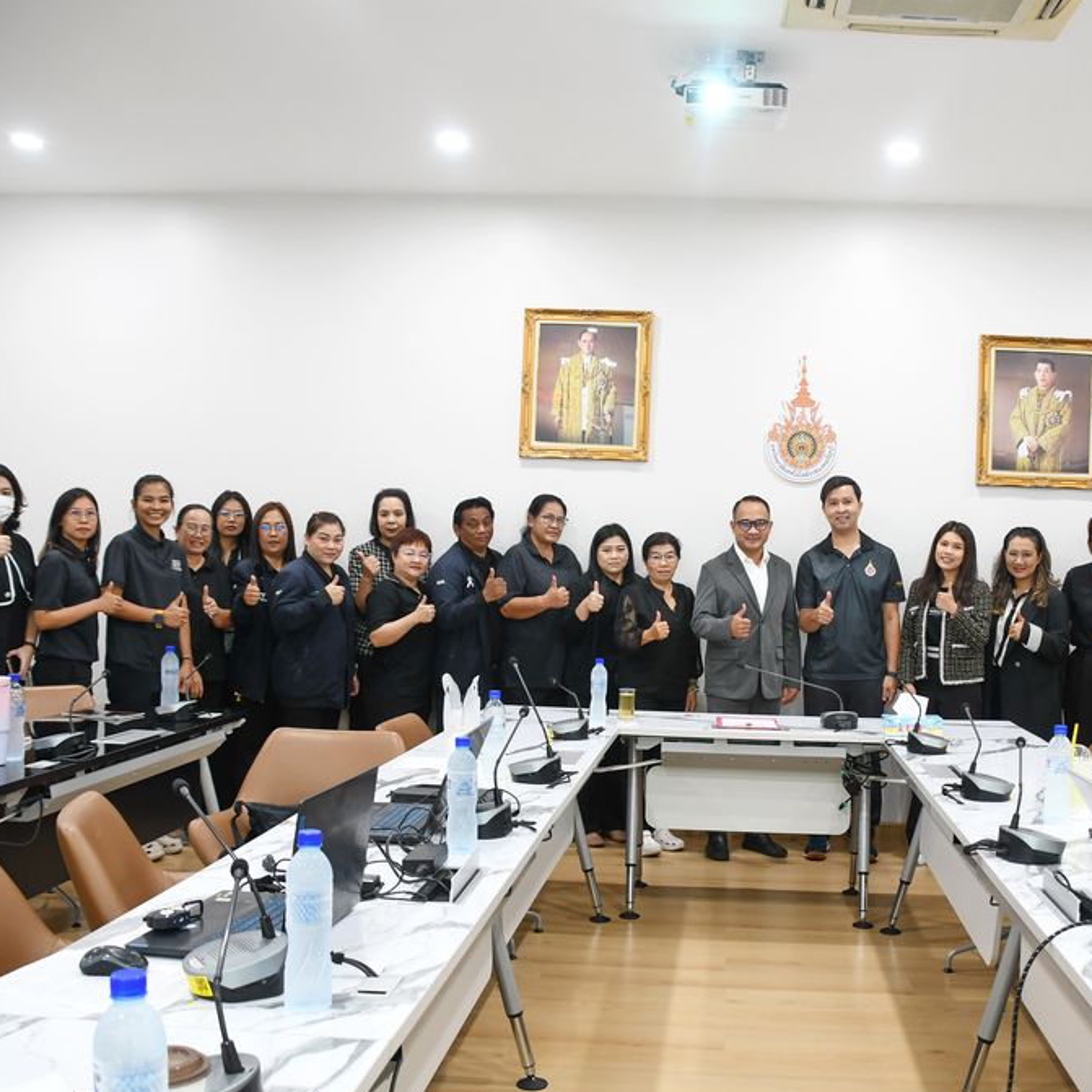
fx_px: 1249
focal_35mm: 35
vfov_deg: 47.2
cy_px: 551
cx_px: 697
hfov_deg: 46.7
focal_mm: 18
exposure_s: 1/30
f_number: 4
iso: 500
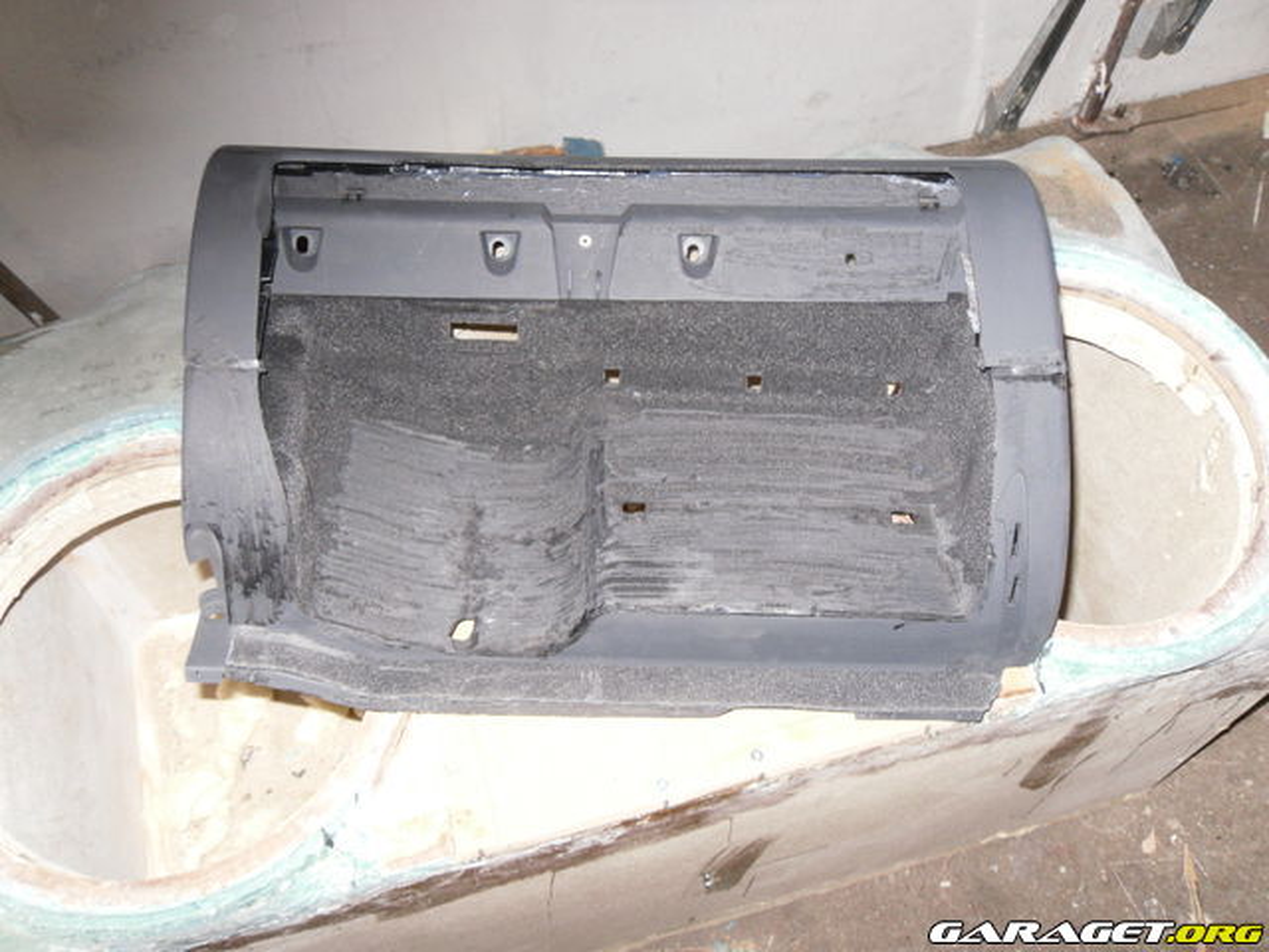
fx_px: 1283
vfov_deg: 40.7
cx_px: 634
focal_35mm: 35
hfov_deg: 52.6
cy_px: 476
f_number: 3.5
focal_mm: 6.3
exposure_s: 1/45
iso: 200
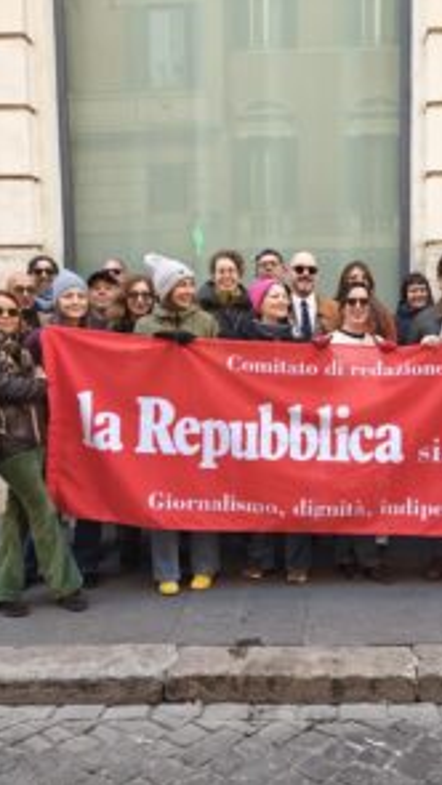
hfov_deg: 34.2
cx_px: 312
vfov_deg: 58.0
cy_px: 391
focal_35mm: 34
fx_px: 708
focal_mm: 6.06
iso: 100
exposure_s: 1/100
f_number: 1.6
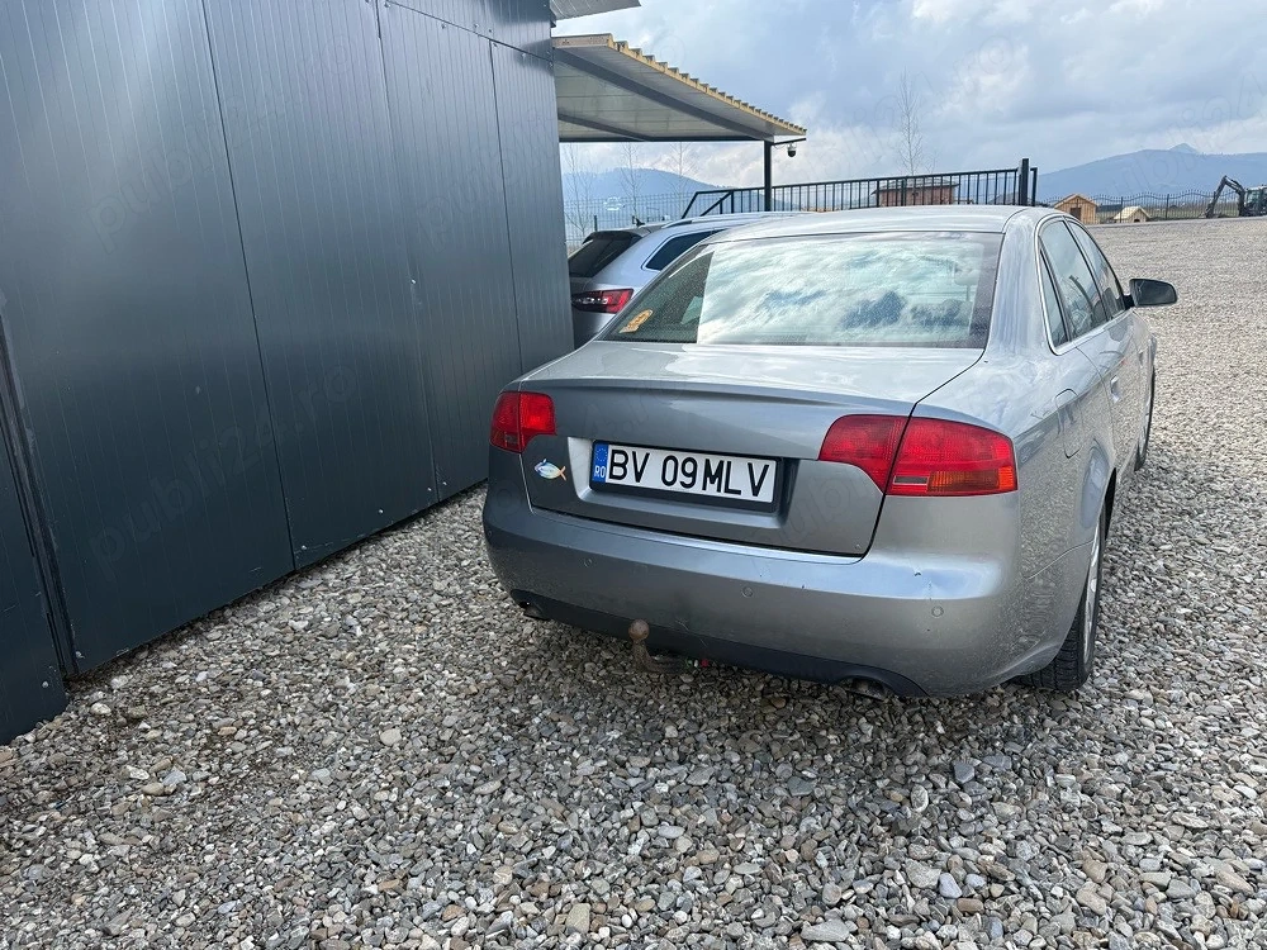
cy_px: 475
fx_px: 878
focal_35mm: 24
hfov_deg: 71.6
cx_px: 634
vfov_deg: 56.8
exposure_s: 1/2110
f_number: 1.78
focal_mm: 6.76
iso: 80
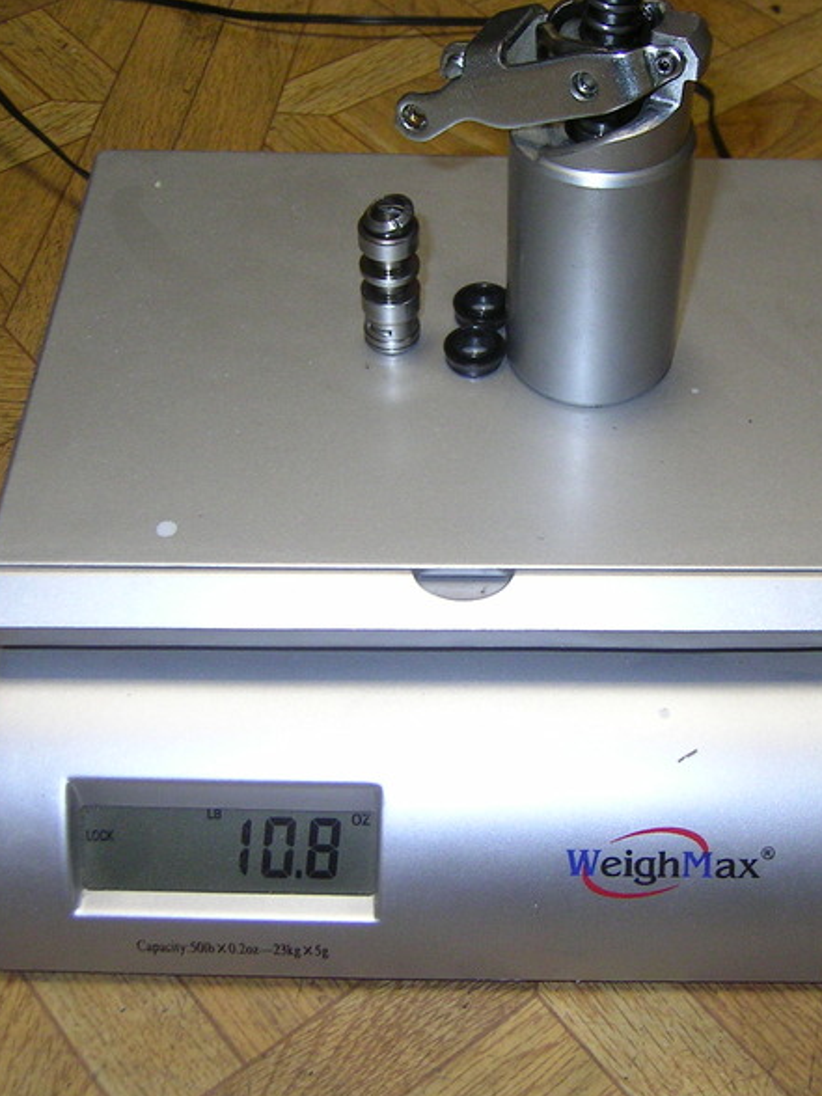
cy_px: 541
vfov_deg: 38.9
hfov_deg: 29.5
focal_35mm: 49
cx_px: 544
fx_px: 1551
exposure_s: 1/30
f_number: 2.8
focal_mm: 5.6
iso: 100
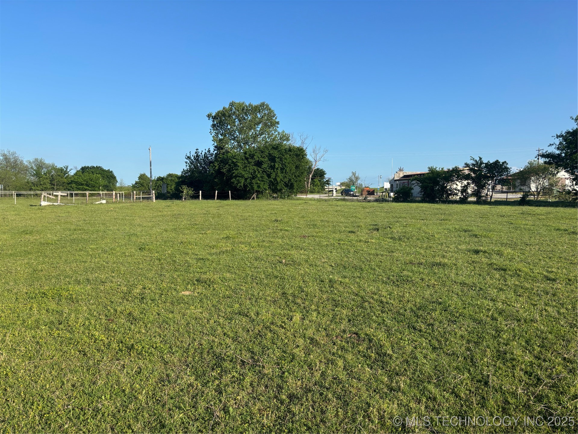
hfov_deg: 67.3
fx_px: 434
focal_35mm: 26
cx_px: 289
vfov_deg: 53.1
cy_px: 217
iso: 50
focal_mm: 5.96
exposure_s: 1/2639
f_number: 1.6
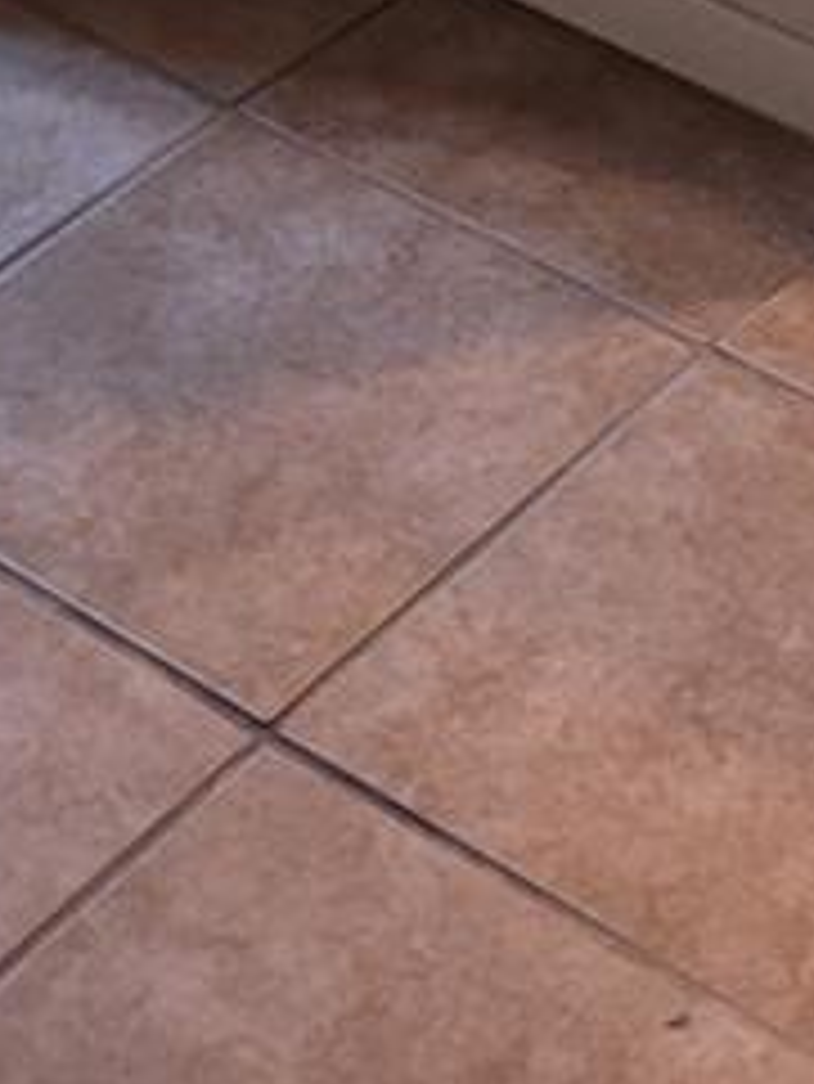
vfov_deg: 9.4
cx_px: 825
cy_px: -2226
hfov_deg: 9.1
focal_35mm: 162
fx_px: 5075
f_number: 1.8
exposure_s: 1/120
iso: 200
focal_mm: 5.4
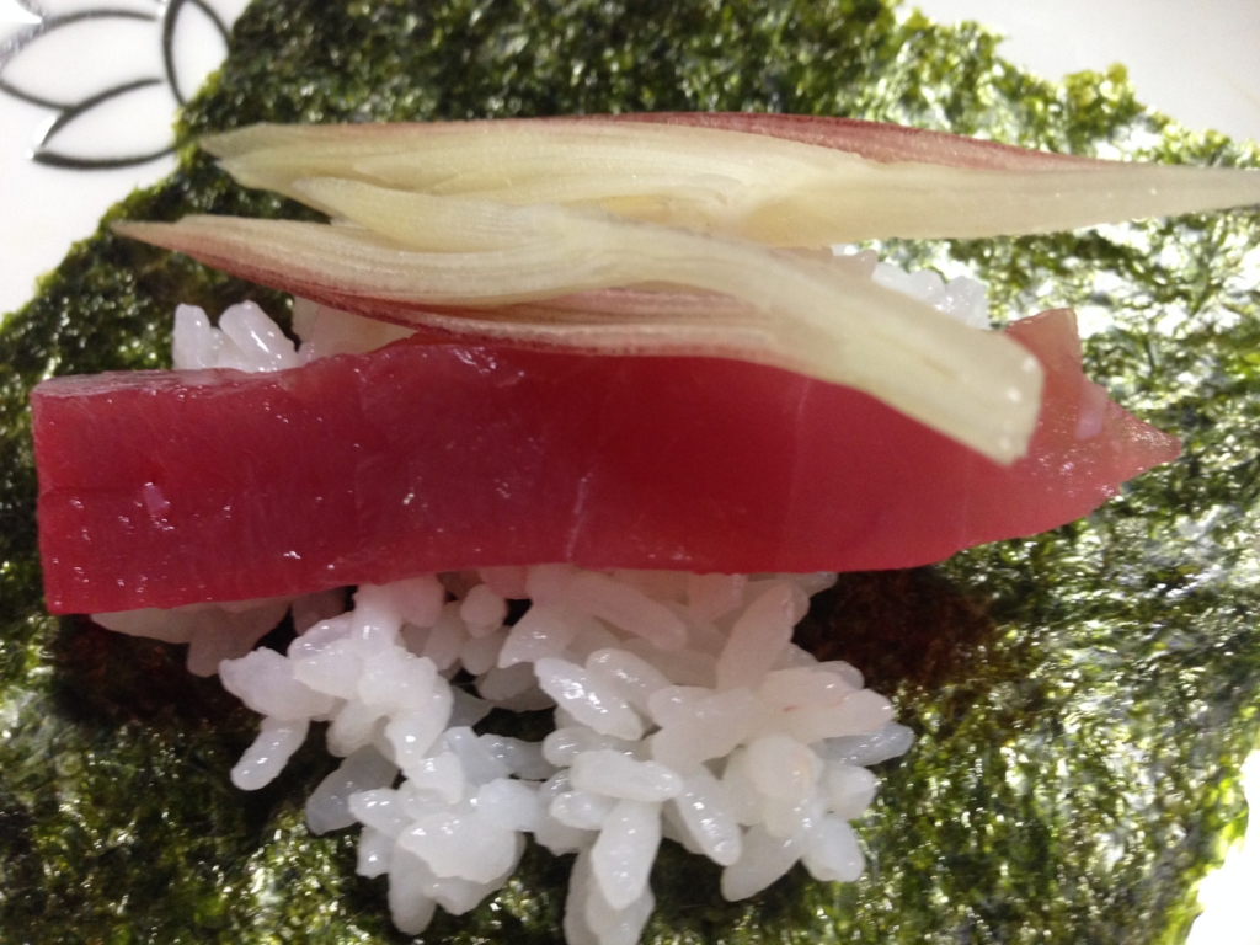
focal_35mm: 33
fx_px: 1201
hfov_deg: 55.4
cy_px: 472
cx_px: 630
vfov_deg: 42.9
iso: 200
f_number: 2.4
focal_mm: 4.12
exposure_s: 1/20
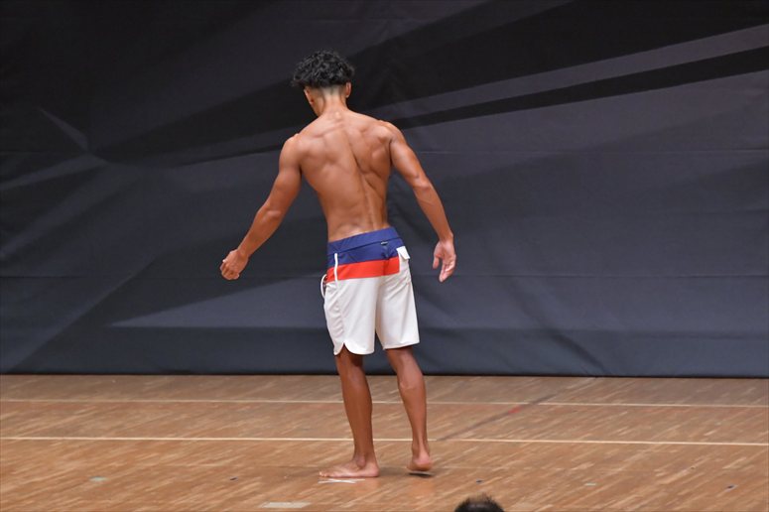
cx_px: 384
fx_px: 6085
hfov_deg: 7.2
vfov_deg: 4.8
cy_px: 256
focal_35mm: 285
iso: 6400
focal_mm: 190
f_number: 5.6
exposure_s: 1/400
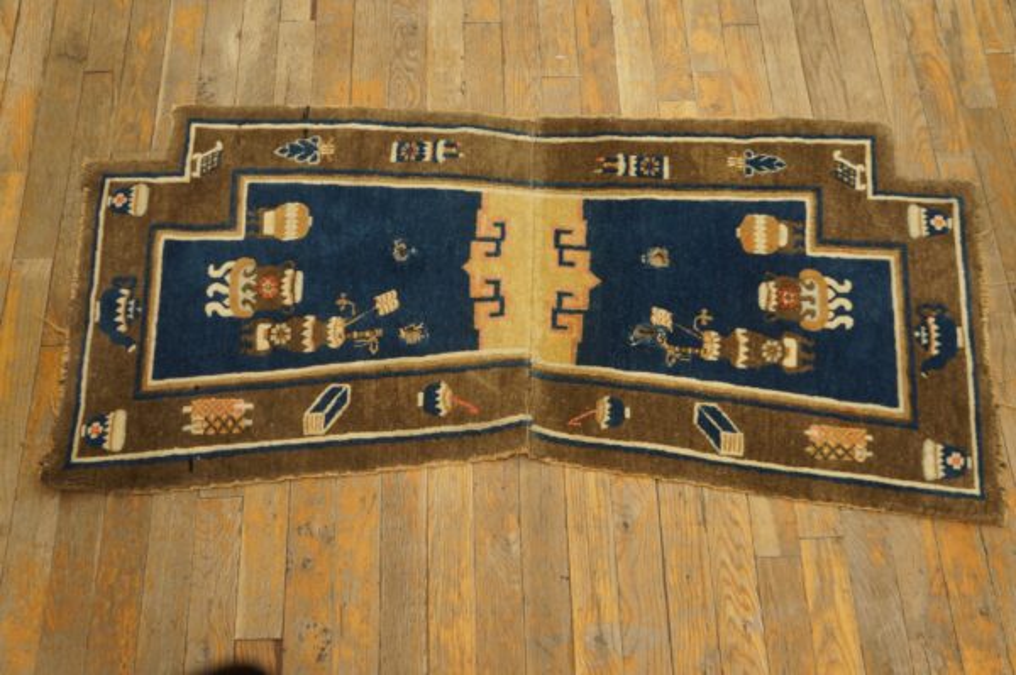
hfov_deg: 57.3
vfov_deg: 39.9
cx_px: 508
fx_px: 931
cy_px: 338
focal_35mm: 33
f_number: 4
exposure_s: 1/60
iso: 1000
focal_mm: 22
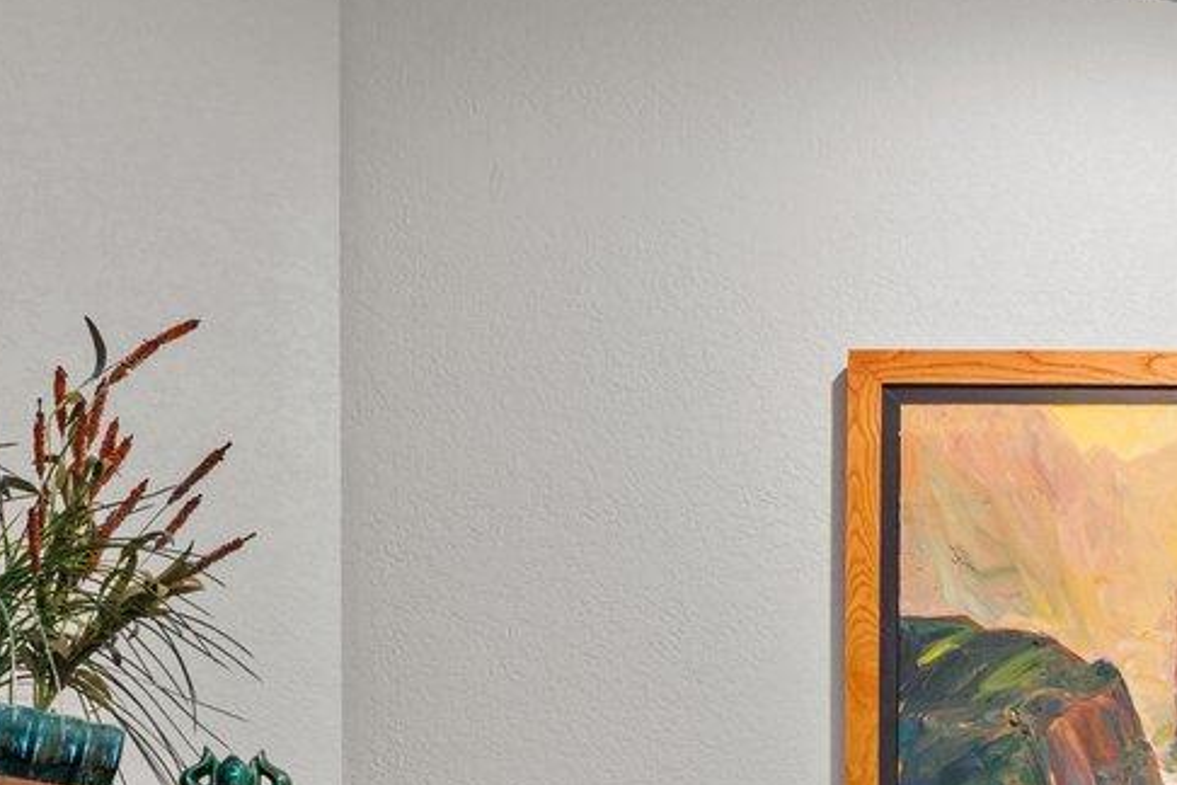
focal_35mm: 80
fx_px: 2615
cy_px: 1520
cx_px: 1165
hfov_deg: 24.3
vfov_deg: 14.5
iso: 100
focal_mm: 19
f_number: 9
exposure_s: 3
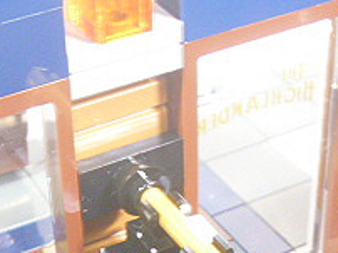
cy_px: 305
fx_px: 1083
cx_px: 202
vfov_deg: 13.0
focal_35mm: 111
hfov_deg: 17.7
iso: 400
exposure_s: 1/4
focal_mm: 6.3
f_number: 3.5
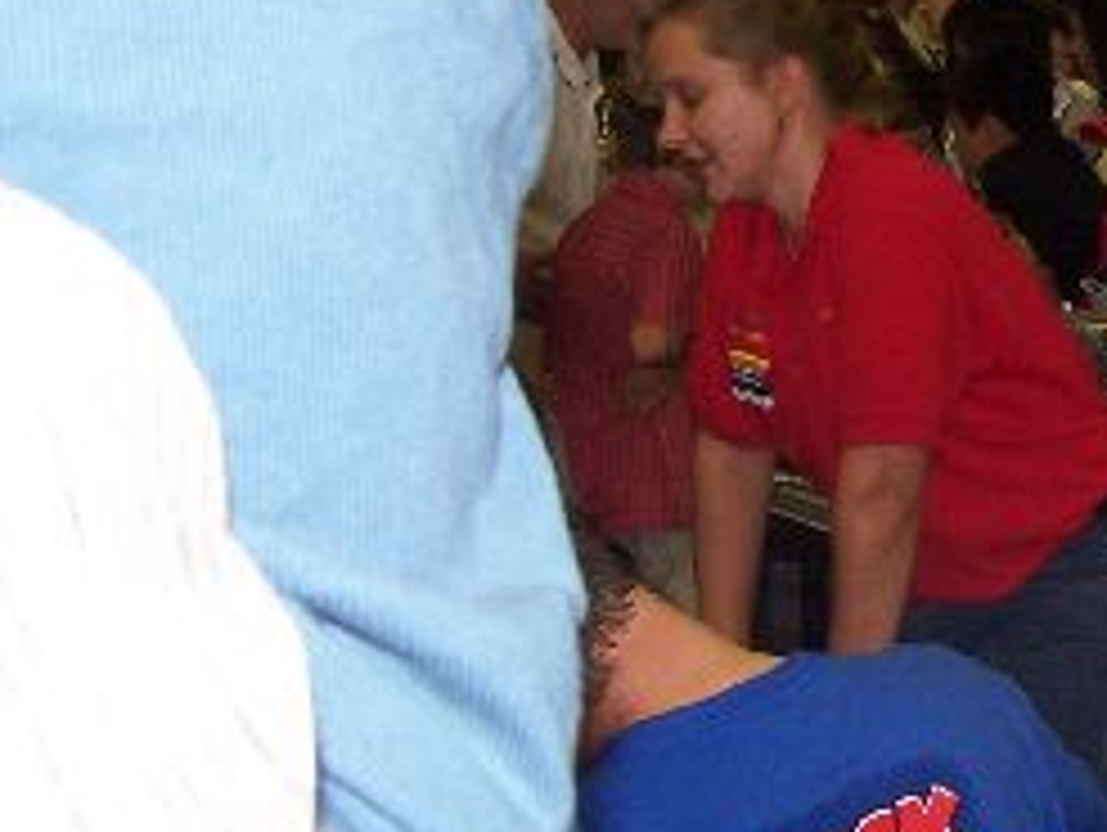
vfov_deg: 14.7
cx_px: 1368
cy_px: 166
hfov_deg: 18.5
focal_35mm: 100
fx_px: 3201
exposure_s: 1/60
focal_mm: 6.3
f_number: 2.8
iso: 140
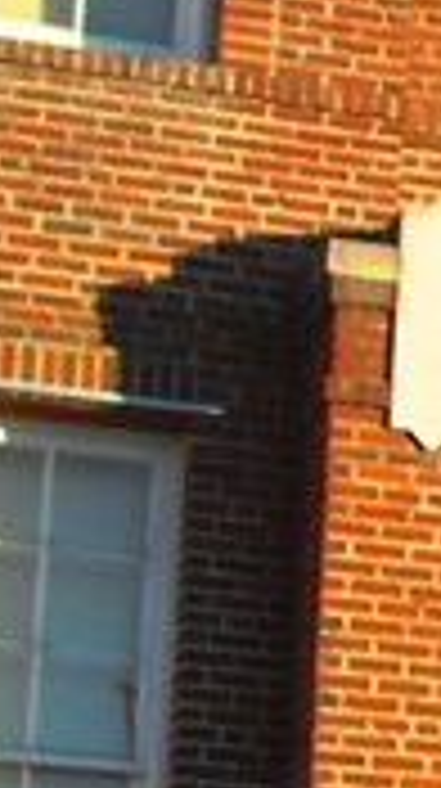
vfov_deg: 9.6
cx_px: 1854
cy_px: 797
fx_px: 4652
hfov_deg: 4.8
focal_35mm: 223
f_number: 5.6
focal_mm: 5.7
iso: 64
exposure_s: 1/141
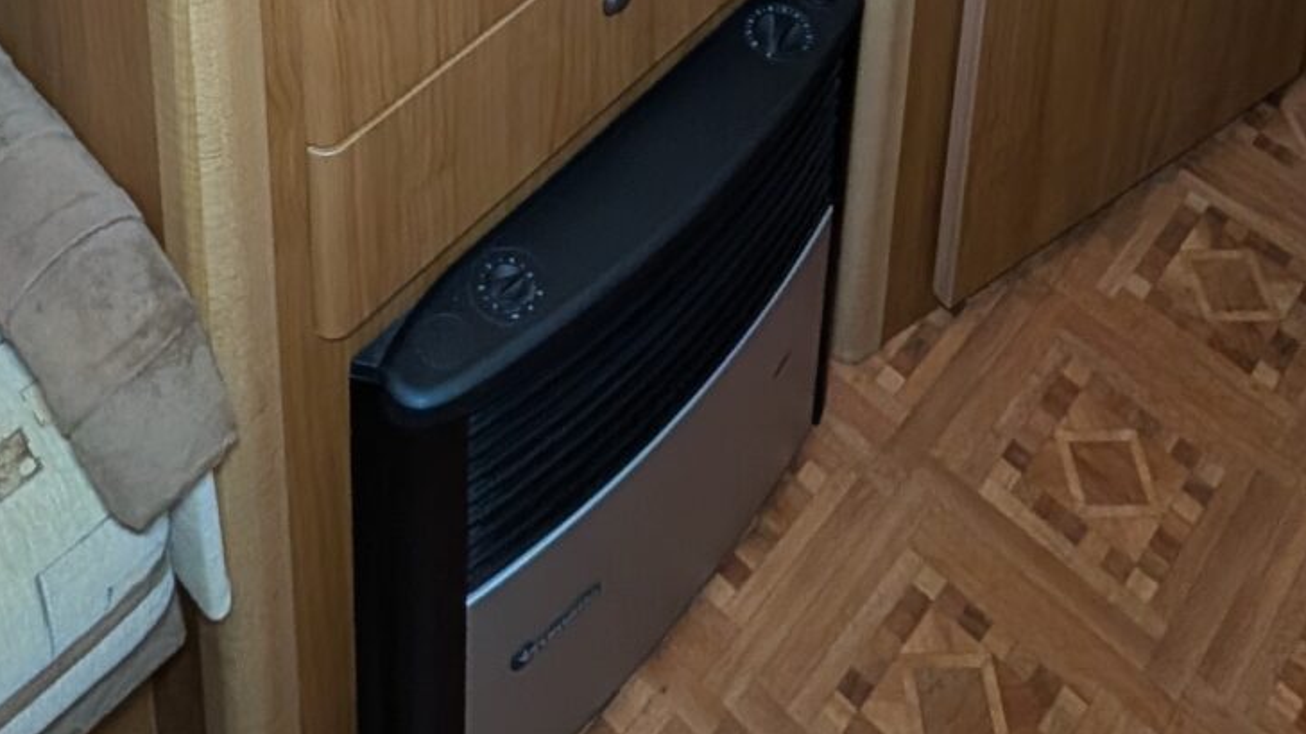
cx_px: 591
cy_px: -829
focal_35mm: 46
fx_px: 1593
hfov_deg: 44.5
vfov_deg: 17.0
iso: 199
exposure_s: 1/100
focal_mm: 2.02
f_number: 1.7
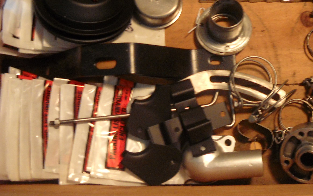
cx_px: 187
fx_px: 452
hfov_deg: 38.0
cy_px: 56
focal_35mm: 53
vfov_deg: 24.2
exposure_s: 1/5
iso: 400
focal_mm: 6.72
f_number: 3.1
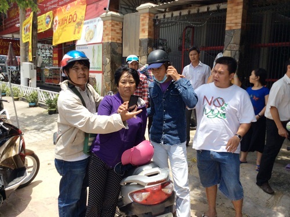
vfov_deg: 42.8
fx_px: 276
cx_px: 145
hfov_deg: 55.4
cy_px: 108
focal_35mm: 33
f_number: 2.4
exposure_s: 1/1121
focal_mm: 3.3
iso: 32
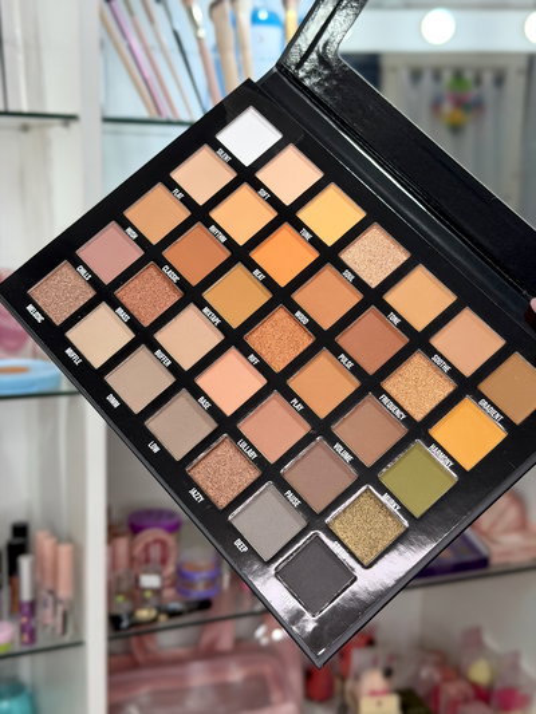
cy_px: 357
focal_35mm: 48
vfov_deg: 39.6
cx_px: 268
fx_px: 991
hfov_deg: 30.3
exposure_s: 1/100
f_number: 1.78
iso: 50
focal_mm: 6.76
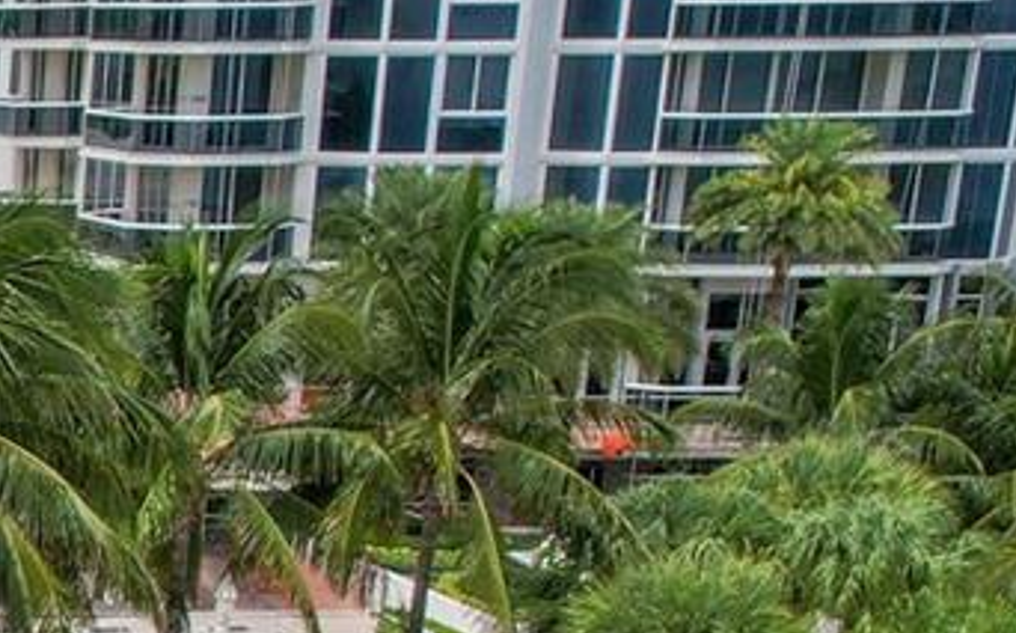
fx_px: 2905
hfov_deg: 15.6
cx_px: -1049
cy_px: 865
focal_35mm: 105
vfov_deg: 12.0
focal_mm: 8.38
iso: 100
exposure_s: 1/1600
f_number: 2.8
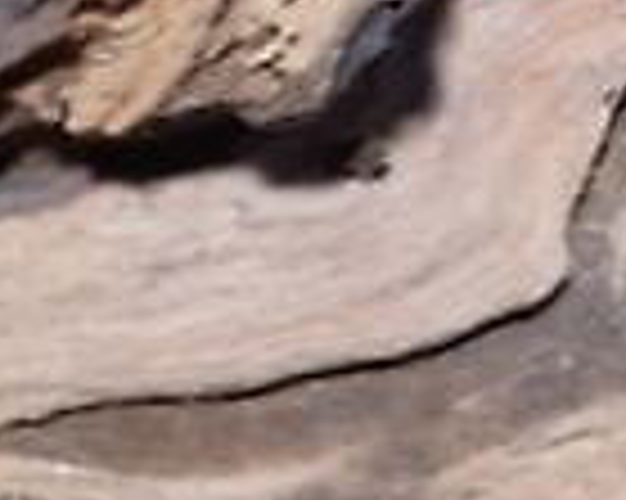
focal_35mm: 88
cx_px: -410
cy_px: 354
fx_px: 1629
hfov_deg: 18.3
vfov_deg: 17.4
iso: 320
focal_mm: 4.6
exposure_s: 1/33.3
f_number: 1.8
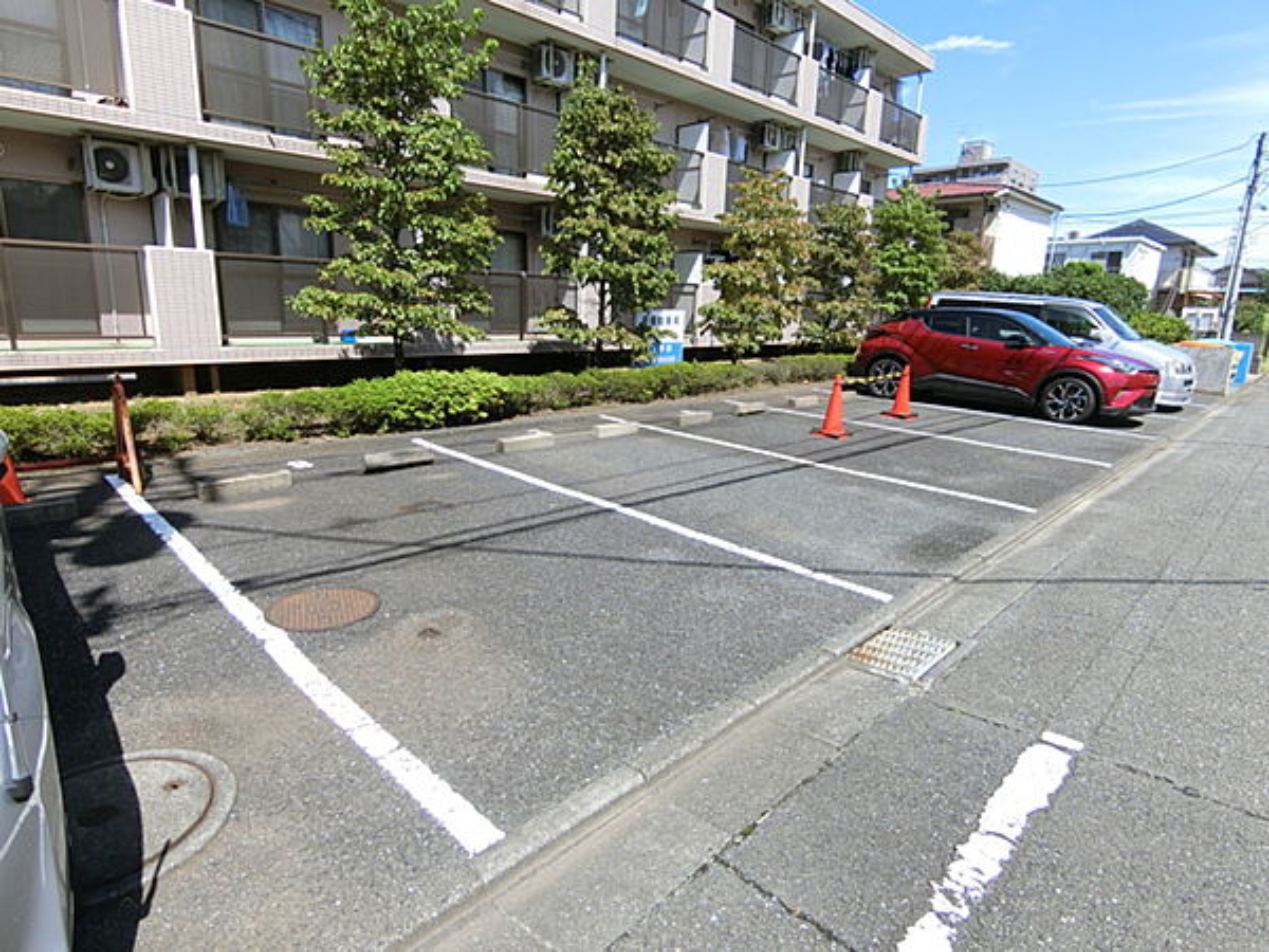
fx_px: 697
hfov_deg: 84.7
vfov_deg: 68.7
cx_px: 634
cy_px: 476
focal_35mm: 19
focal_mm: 4.06
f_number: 2.7
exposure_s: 1/1000
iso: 80
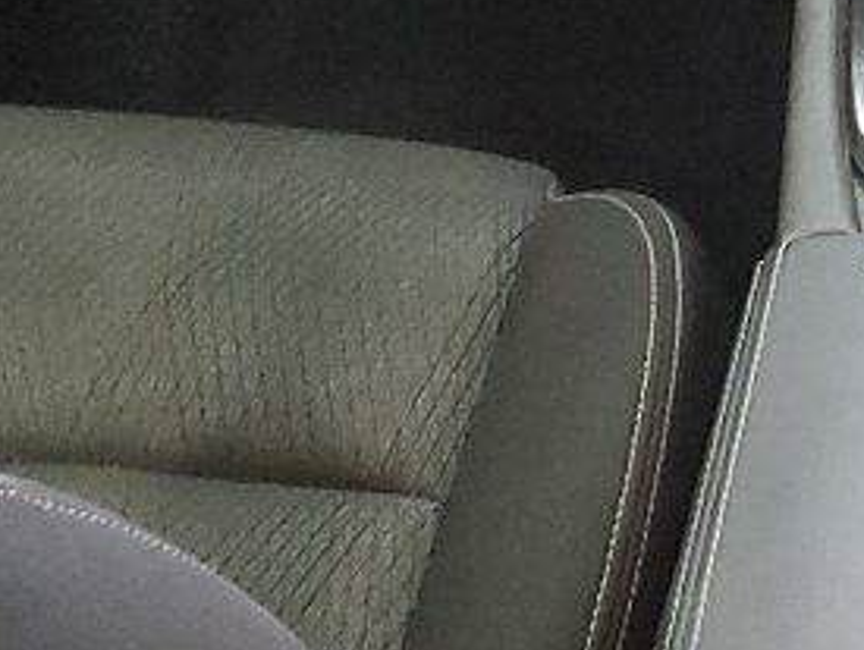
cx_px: 1254
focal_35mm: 151
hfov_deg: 12.5
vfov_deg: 9.8
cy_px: 75
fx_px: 3774
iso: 367
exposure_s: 1/40
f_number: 1.5
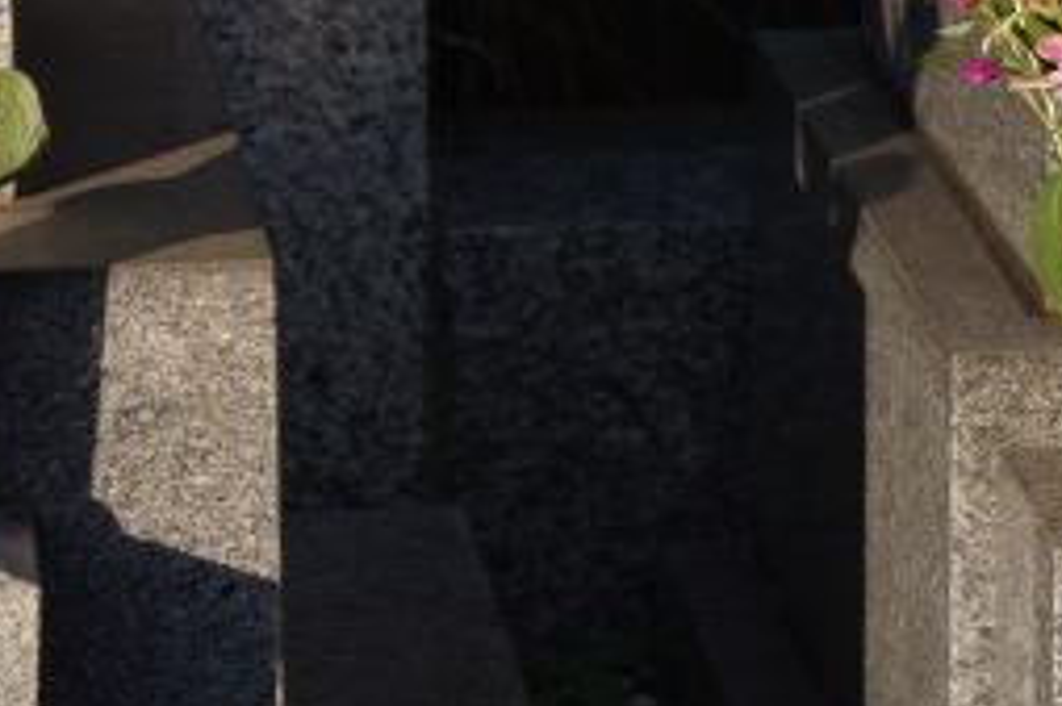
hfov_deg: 8.9
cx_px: 1417
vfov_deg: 6.0
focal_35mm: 227
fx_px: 6703
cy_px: 161
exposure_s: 1/250
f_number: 5.6
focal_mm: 55
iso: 100
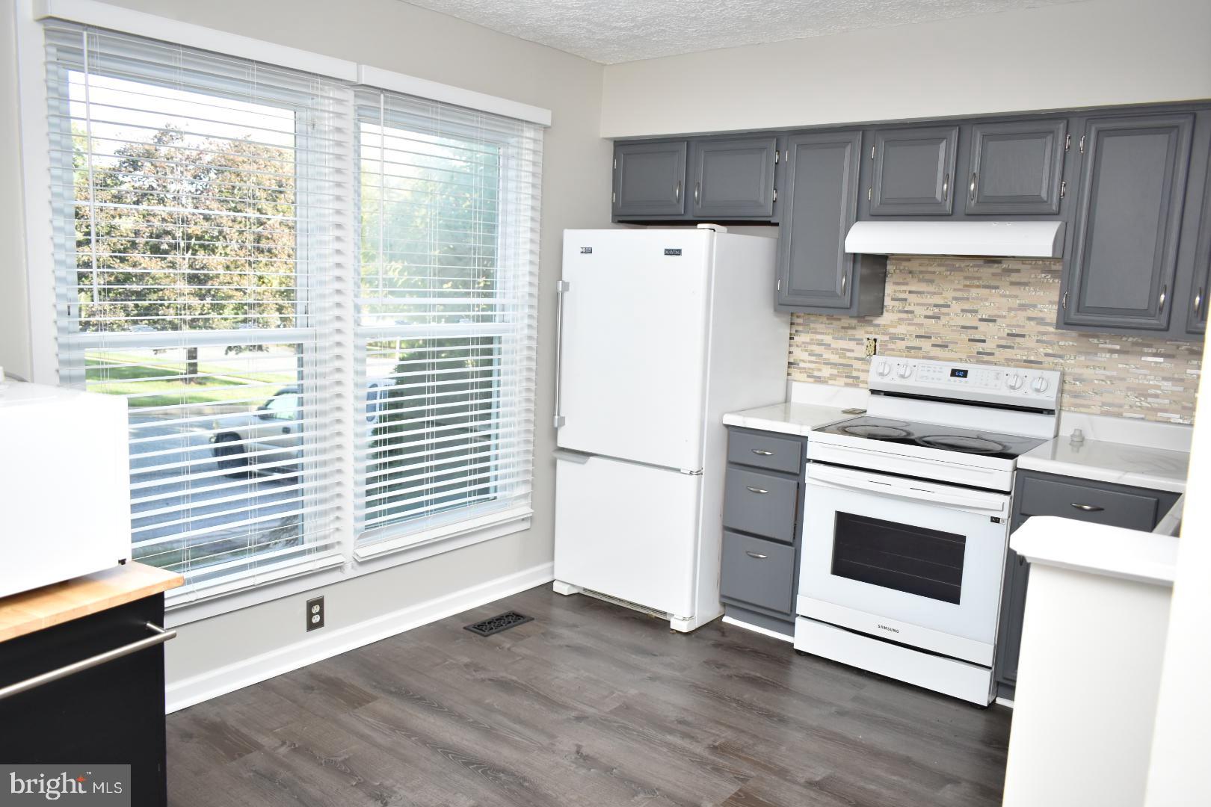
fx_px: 908
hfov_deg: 67.4
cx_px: 606
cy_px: 404
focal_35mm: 27
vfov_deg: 47.9
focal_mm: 18
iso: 640
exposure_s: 1/250
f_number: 3.5
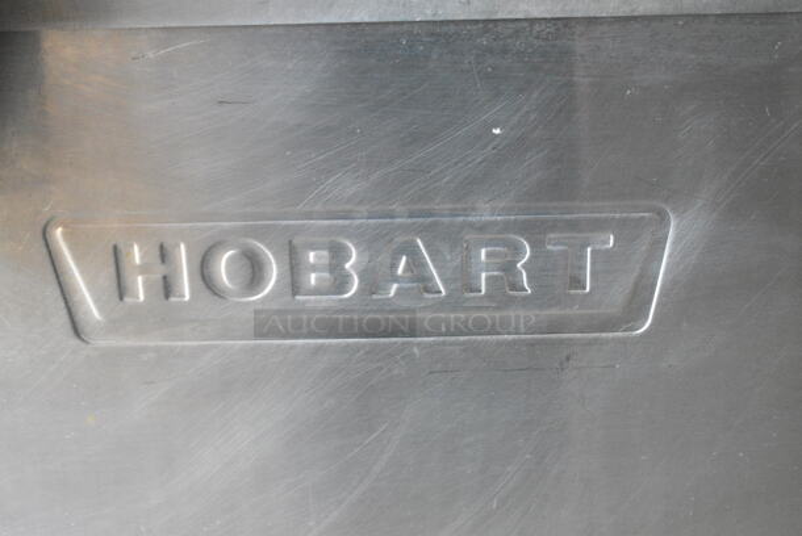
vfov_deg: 22.7
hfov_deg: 33.4
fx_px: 1338
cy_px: 268
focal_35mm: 60
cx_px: 401
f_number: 6.3
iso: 6400
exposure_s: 1/400
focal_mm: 40
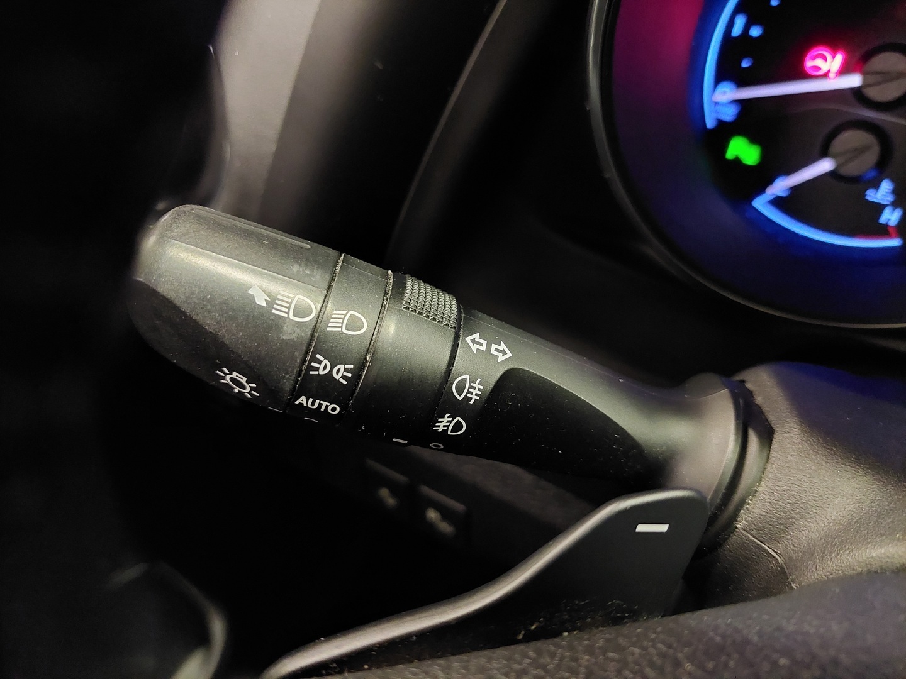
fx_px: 654
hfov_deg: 69.4
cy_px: 340
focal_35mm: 25
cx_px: 453
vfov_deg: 54.9
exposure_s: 1/25
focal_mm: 5.23
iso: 1600
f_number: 1.8
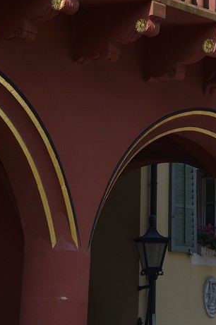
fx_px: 1724
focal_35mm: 191
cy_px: -222
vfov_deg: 10.3
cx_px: 187
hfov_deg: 7.2
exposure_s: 1/320
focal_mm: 55
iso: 200
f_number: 8
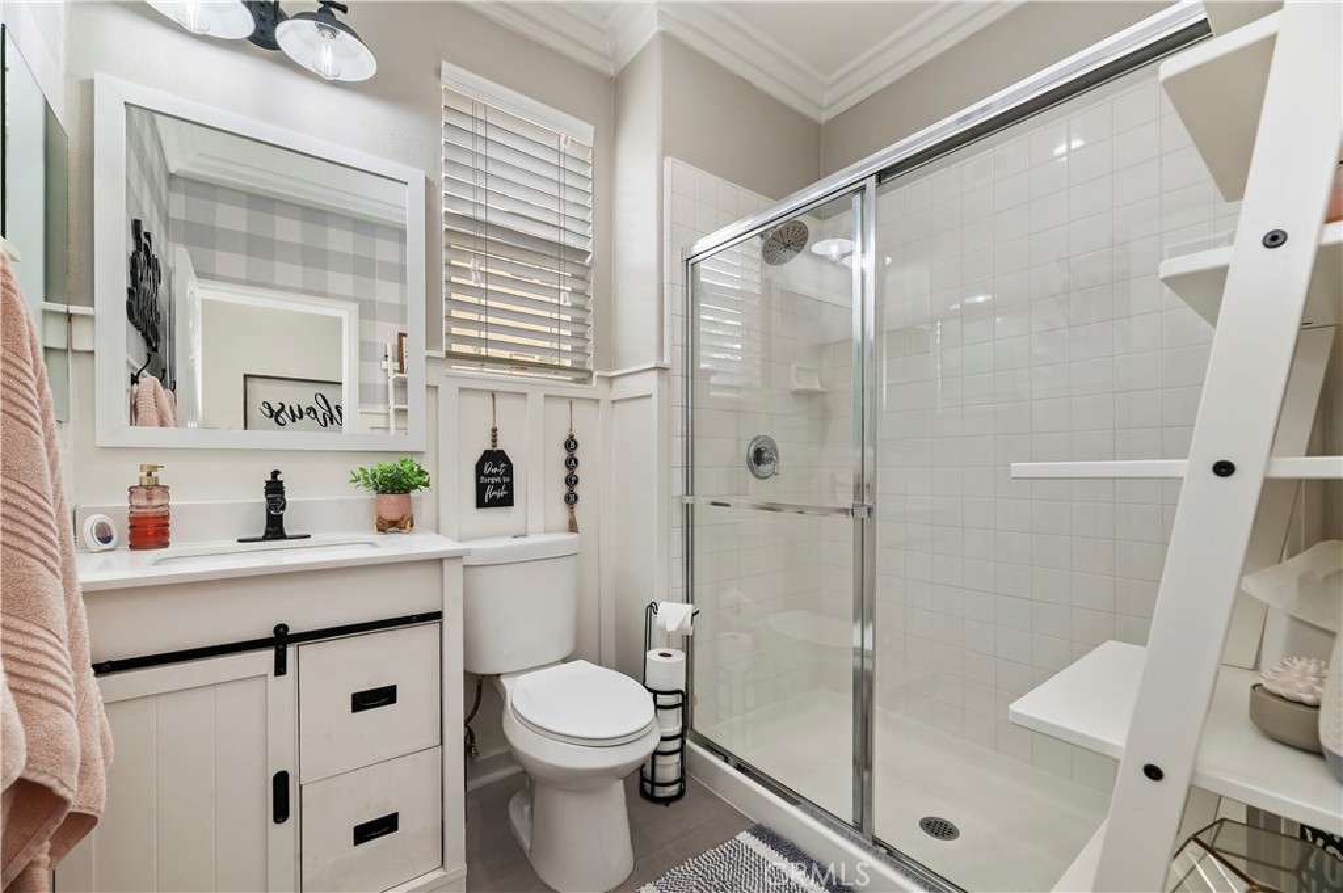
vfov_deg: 81.1
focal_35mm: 14
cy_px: 446
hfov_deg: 104.3
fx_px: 522
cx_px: 672
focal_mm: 14
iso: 500
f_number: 10
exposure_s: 1/25
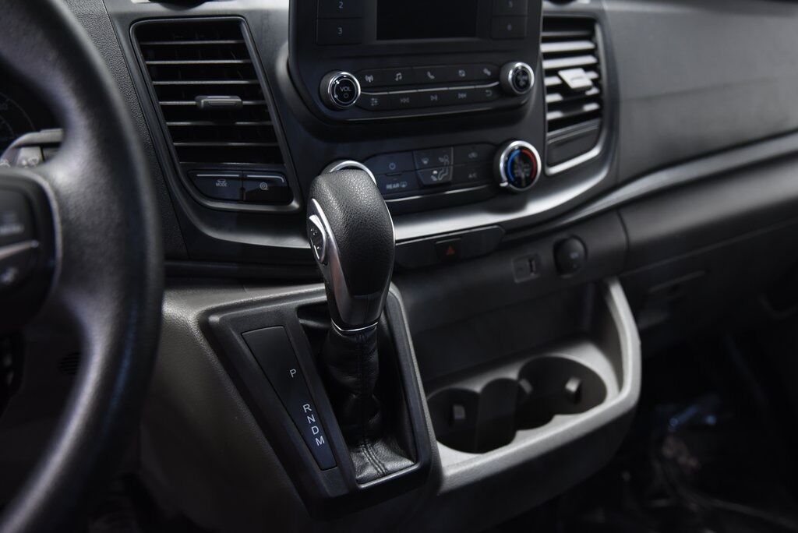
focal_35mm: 34
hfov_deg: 55.8
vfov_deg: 38.9
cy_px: 266
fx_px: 754
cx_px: 399
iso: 1600
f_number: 4
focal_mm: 34
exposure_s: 1/20
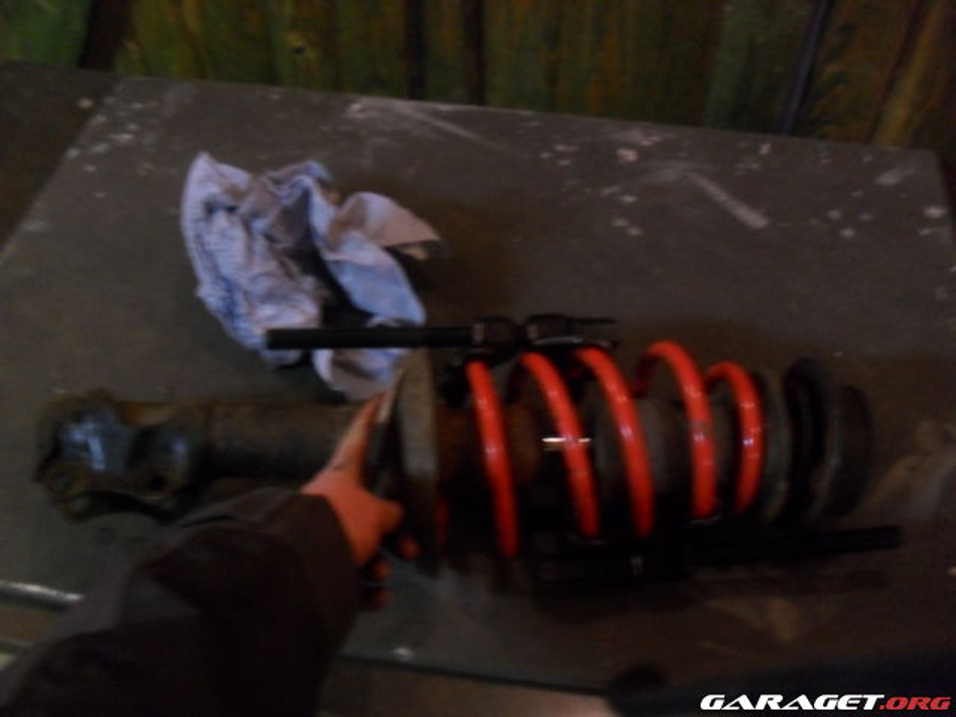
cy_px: 358
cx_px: 478
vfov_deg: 40.7
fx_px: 967
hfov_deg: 52.6
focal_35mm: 35
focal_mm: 6.3
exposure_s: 1/8
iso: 400
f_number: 3.2
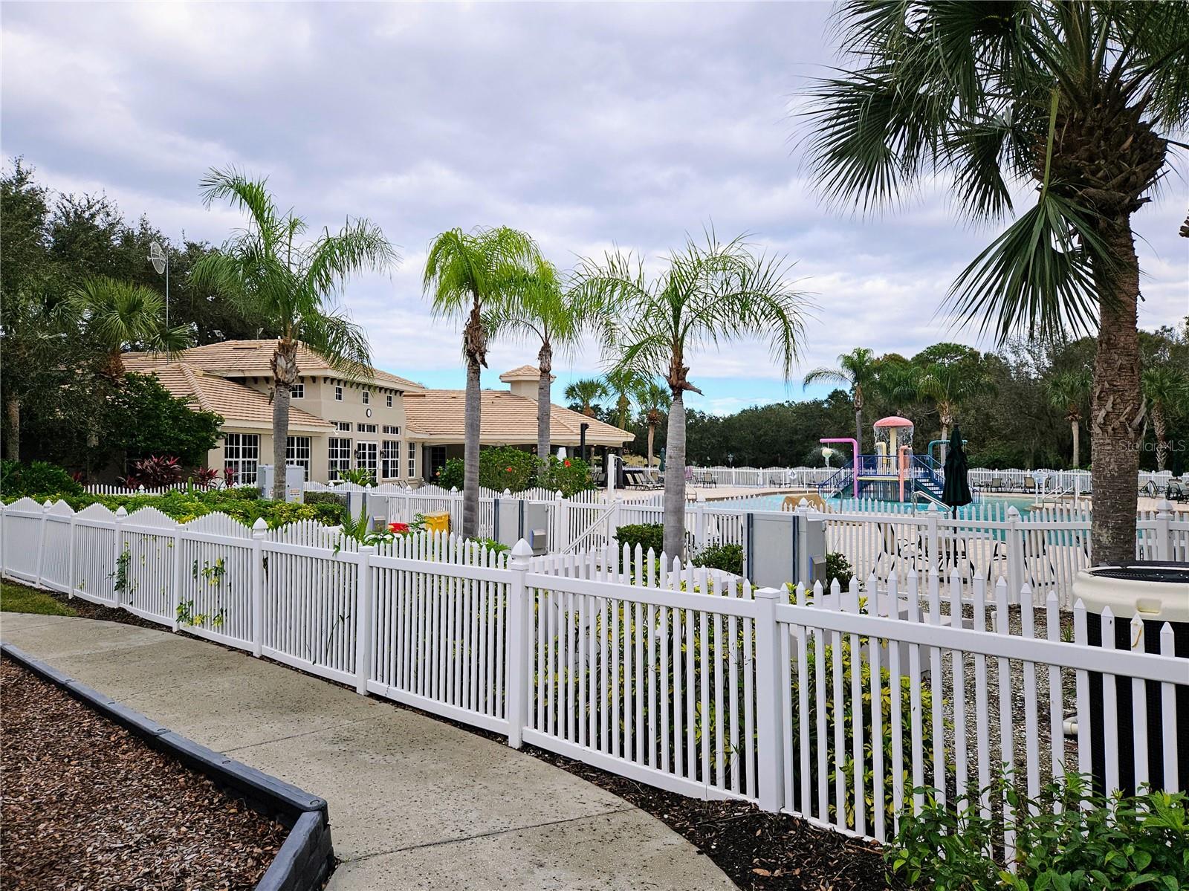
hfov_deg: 73.9
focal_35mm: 23
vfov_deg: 58.9
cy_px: 446
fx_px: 790
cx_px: 594
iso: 25
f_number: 1.8
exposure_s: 1/1245
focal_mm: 5.4
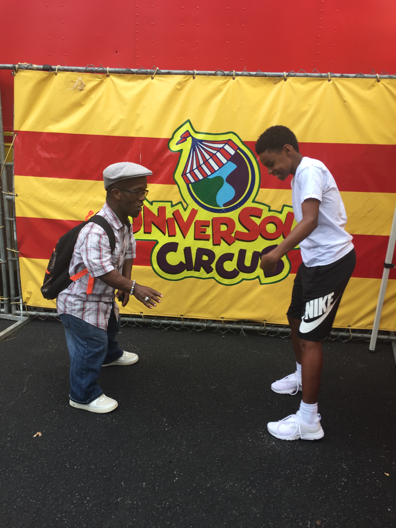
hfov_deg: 48.2
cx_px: 198
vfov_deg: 61.7
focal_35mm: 29
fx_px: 442
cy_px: 264
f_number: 2.2
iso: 32
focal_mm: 4.15
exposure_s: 1/154
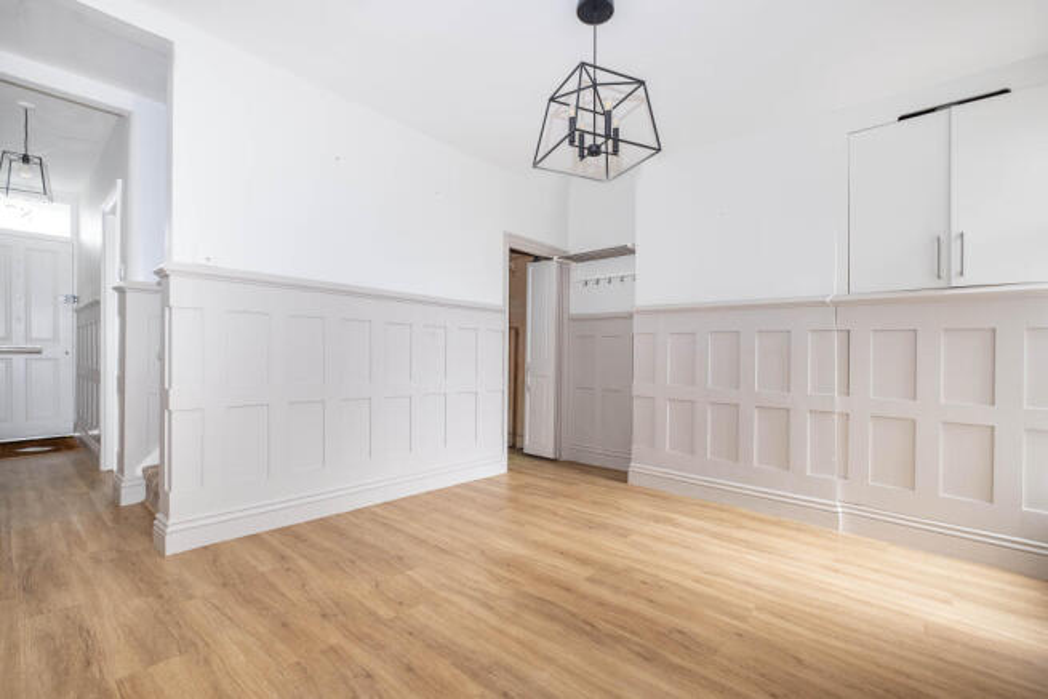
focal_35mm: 15
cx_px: 524
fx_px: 437
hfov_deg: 100.4
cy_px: 350
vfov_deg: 77.4
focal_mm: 10
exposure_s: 1/5
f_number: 6.4
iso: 400
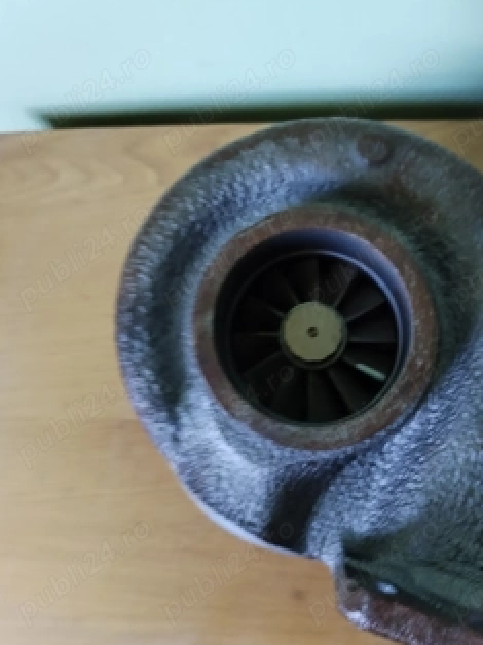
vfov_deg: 50.1
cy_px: 290
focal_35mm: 37
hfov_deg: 38.4
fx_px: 689
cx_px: 300
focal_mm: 4.75
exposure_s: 1/33.3
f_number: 1.8
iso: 654
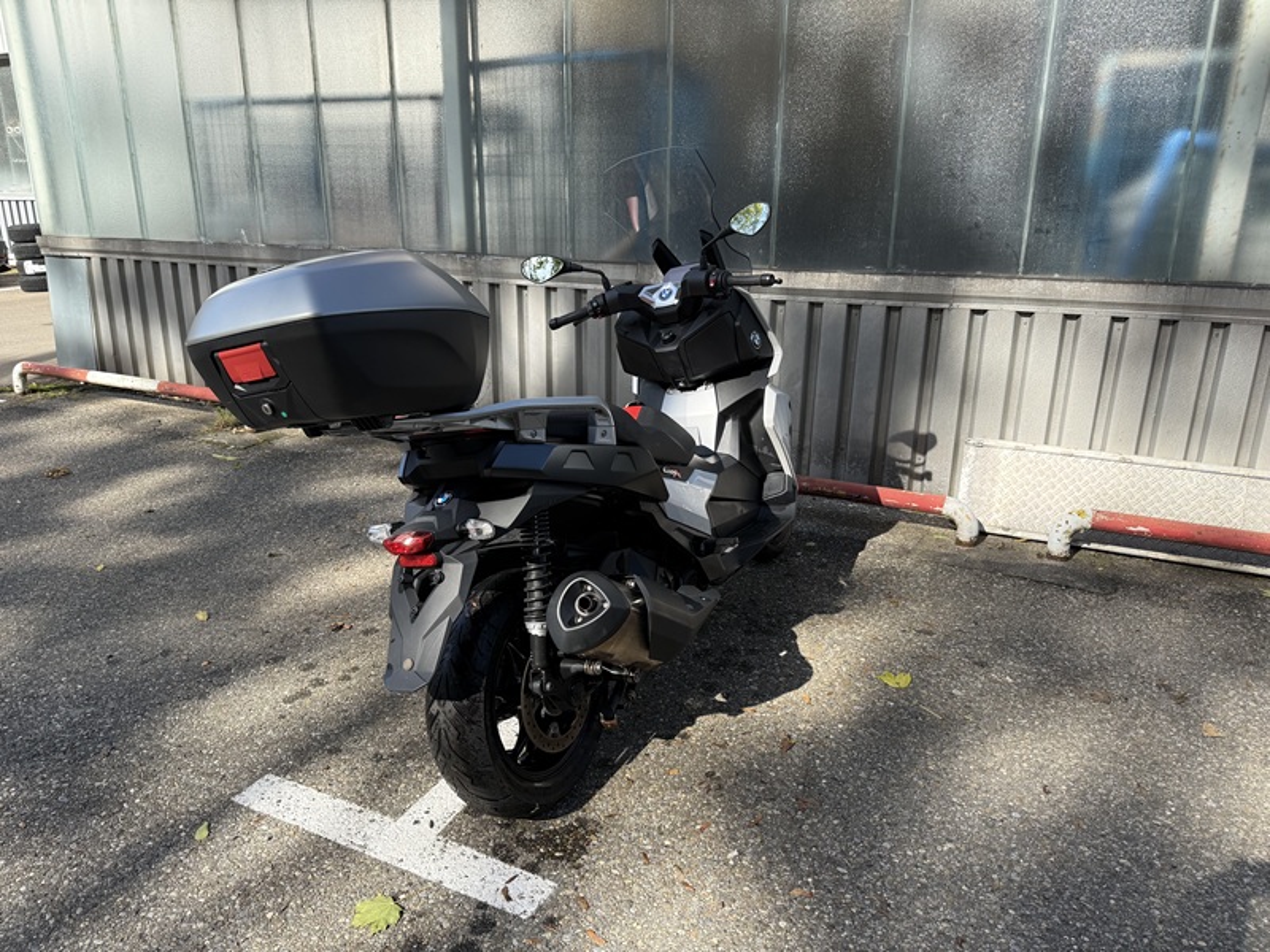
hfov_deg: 71.6
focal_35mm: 24
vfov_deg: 56.8
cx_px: 635
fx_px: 881
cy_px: 476
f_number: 1.78
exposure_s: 1/1522
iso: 100
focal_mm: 6.76
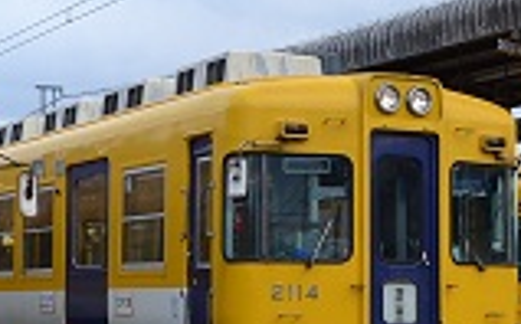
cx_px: 282
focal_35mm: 100
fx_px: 1418
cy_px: 128
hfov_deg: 20.8
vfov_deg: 13.0
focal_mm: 18
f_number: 6.3
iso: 100
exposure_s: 1/160
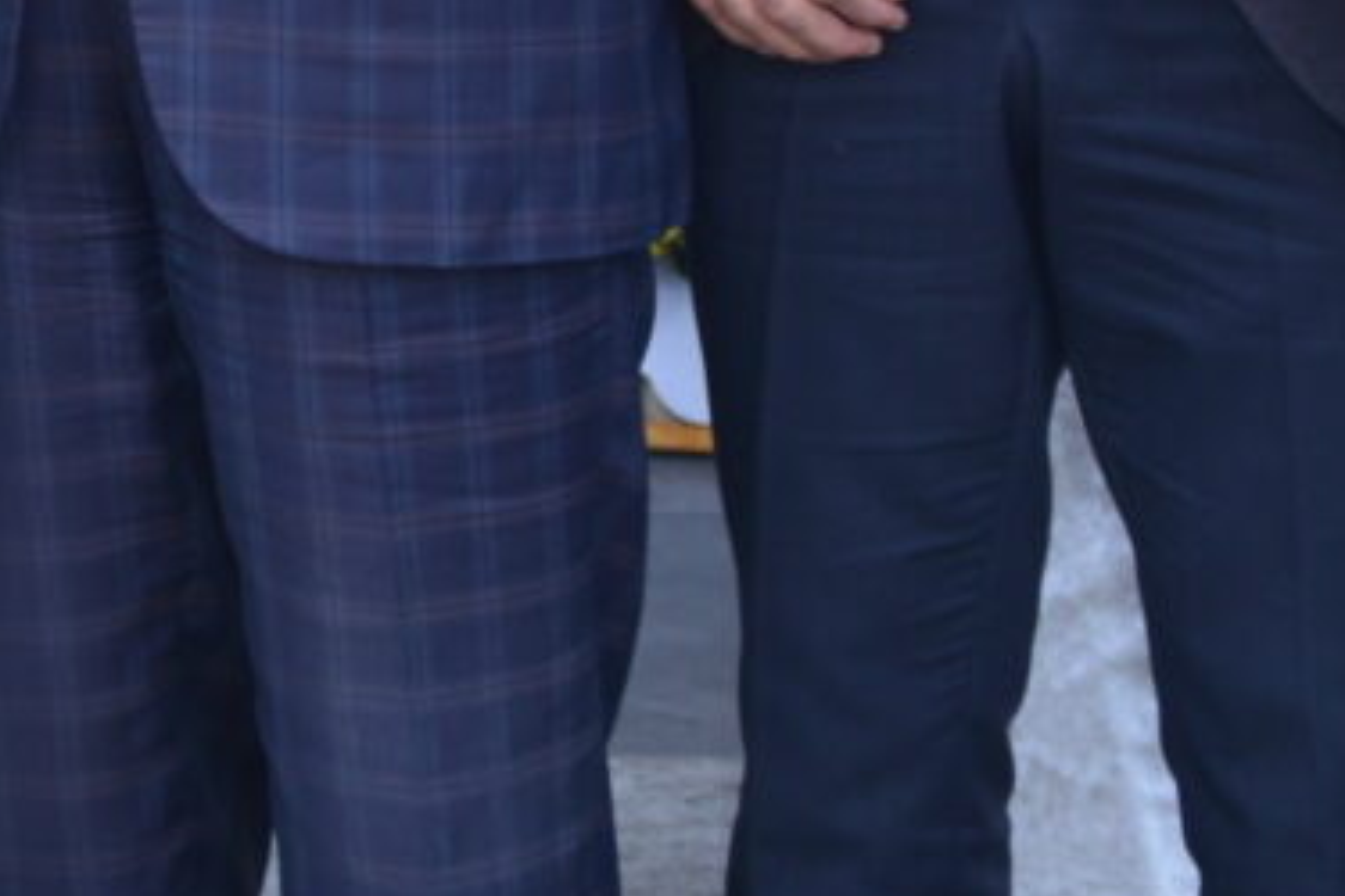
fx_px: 6127
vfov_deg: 7.5
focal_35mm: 164
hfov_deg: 11.0
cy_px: -1615
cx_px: -1668
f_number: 4.5
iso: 100
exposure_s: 1/80
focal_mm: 24
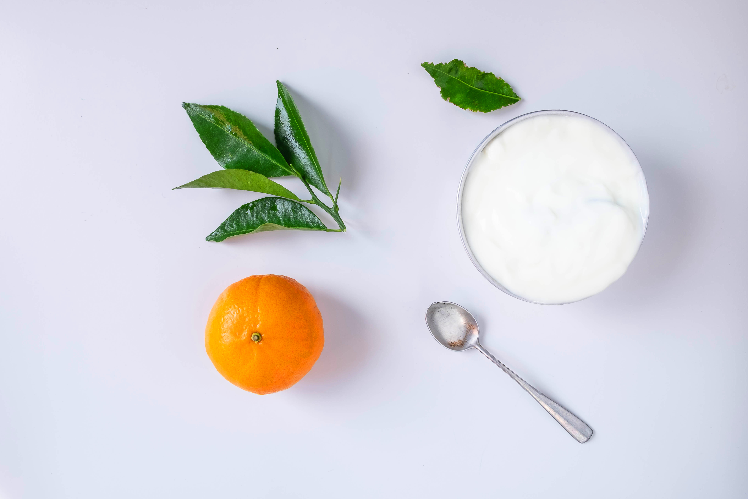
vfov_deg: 41.1
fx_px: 665
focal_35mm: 32
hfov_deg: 58.7
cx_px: 374
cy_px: 250
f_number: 11
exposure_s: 1/15
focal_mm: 21.4
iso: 200
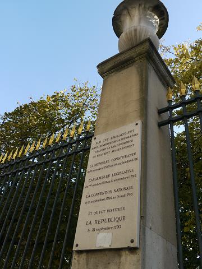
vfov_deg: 54.0
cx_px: 101
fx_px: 265
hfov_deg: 41.8
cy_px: 134
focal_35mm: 34
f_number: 5.6
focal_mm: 17
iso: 100
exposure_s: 1/160
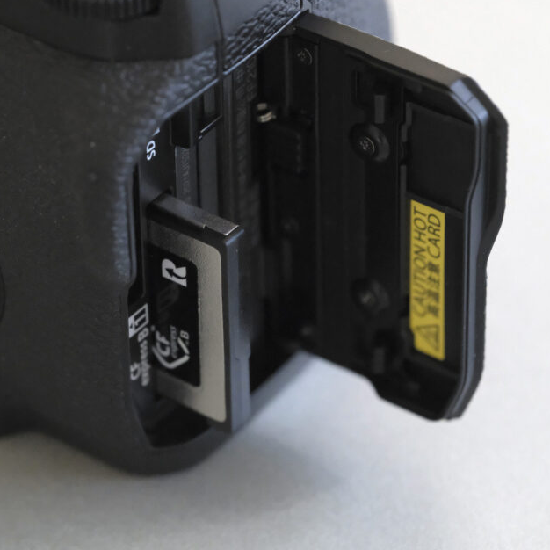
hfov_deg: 10.8
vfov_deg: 10.9
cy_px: 270
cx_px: 187
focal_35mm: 161
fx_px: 2894
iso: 12800
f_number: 5.6
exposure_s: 1/1000
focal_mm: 80
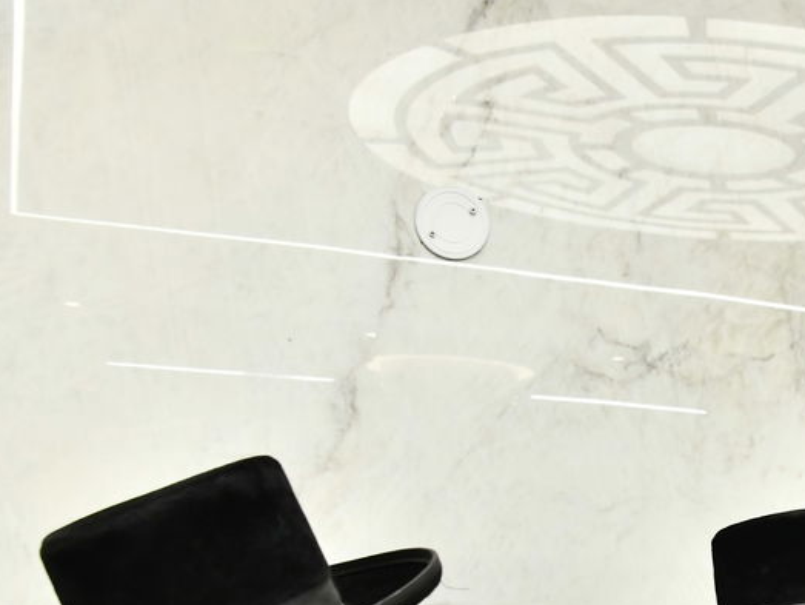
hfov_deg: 24.0
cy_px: 678
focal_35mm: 72
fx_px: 1676
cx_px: 1017
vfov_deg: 19.5
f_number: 5.6
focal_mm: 28
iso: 3200
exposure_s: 1/160
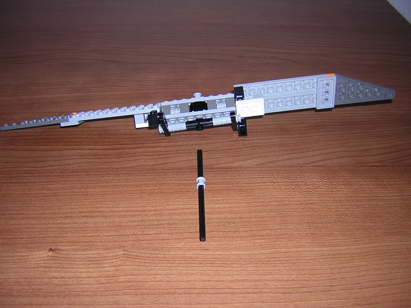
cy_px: 154
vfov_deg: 39.7
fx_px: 427
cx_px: 206
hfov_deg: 51.4
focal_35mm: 36
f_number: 2.6
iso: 100
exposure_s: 1/60.1
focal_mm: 4.7
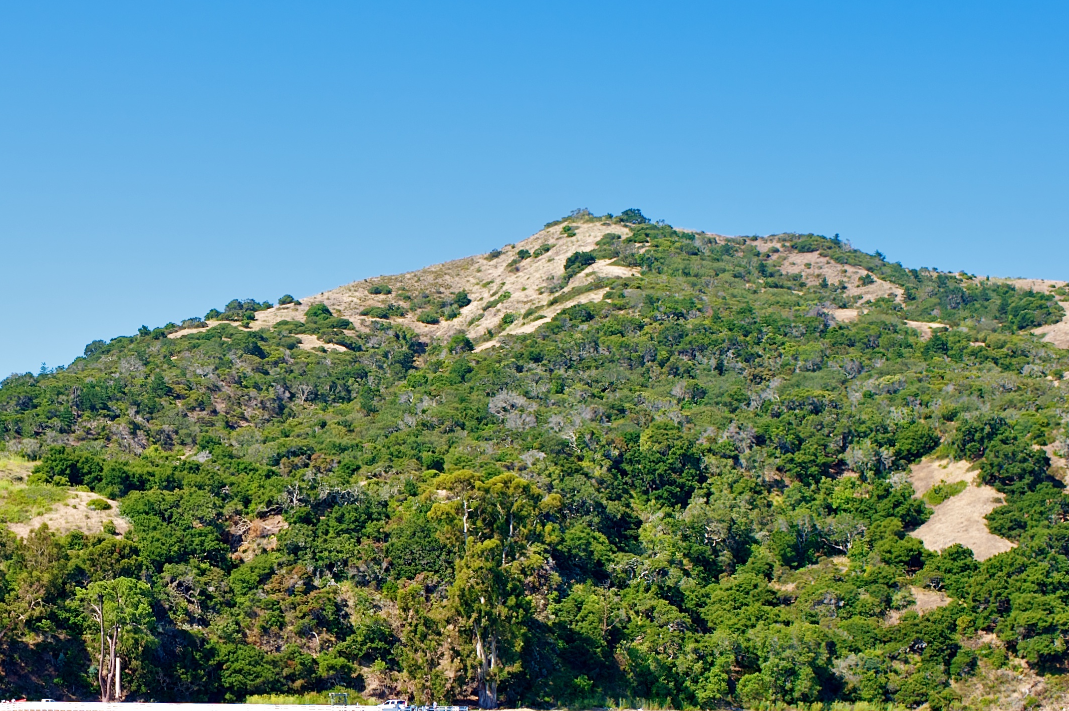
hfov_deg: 29.0
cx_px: 209
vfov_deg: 19.7
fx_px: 2018
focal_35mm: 68
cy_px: 584
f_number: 4
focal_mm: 35
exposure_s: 1/160
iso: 200
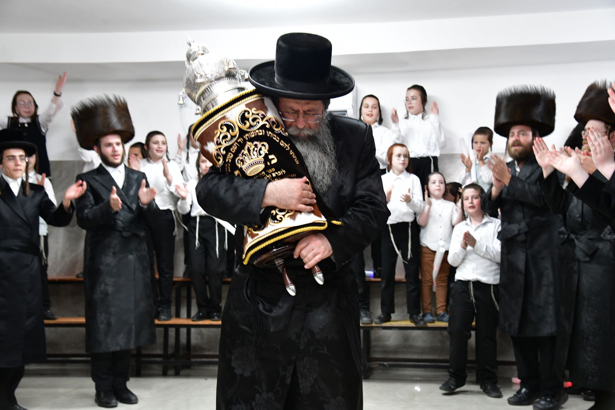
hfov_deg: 44.5
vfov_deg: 30.5
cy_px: 205
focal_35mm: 44
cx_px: 308
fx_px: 752
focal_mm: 44
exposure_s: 1/100
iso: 2500
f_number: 5.6
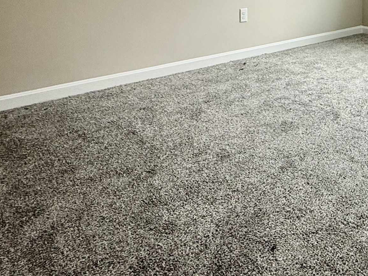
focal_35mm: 37
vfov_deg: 33.1
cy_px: -38
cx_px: 290
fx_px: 393
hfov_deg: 47.6
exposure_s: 1/60
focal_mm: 2.22
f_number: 2.2
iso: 250
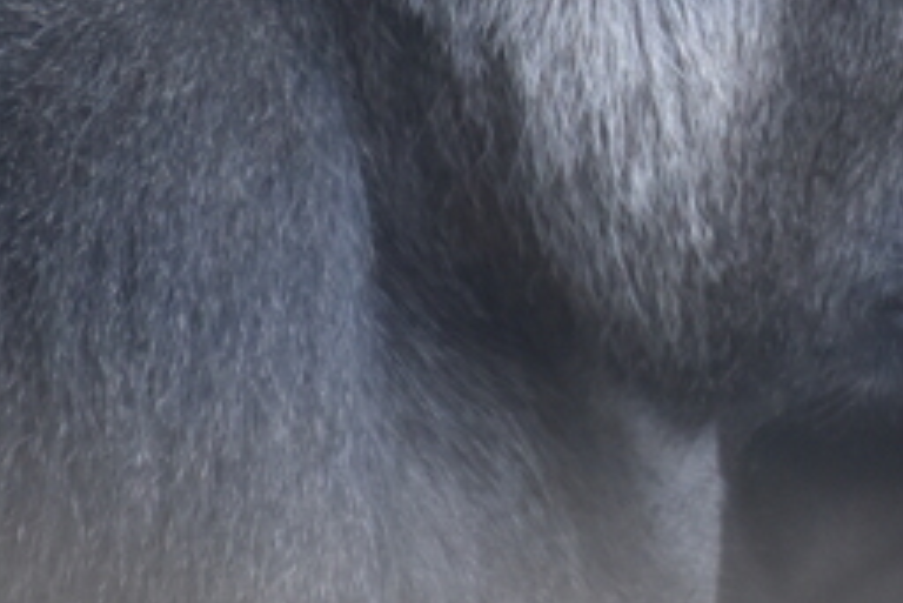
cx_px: 1072
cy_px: -194
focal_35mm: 1499
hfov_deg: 1.4
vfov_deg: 0.9
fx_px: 37620
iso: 2000
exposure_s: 1/640
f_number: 5.6
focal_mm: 300
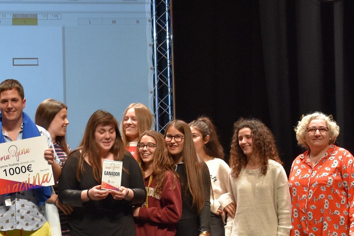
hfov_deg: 17.7
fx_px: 1122
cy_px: 194
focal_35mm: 114
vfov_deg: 12.0
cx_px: 52
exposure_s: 1/60
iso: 1400
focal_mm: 35
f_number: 4.5
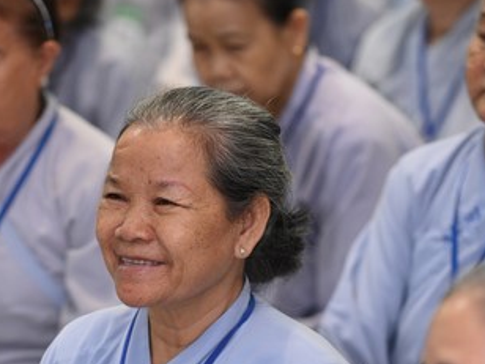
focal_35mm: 253
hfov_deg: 7.8
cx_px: 255
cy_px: 432
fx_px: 3545
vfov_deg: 5.8
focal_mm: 125
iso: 2500
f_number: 3.5
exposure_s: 1/160
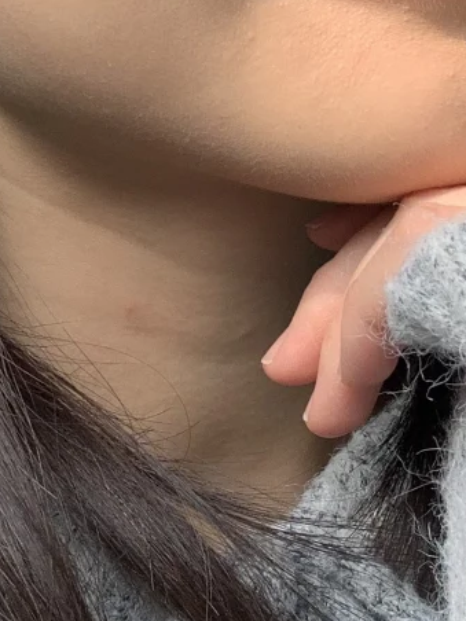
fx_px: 1831
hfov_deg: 14.5
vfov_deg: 18.9
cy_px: 41
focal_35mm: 102
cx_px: 250
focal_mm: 2.87
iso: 16
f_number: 2.2
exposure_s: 1/281
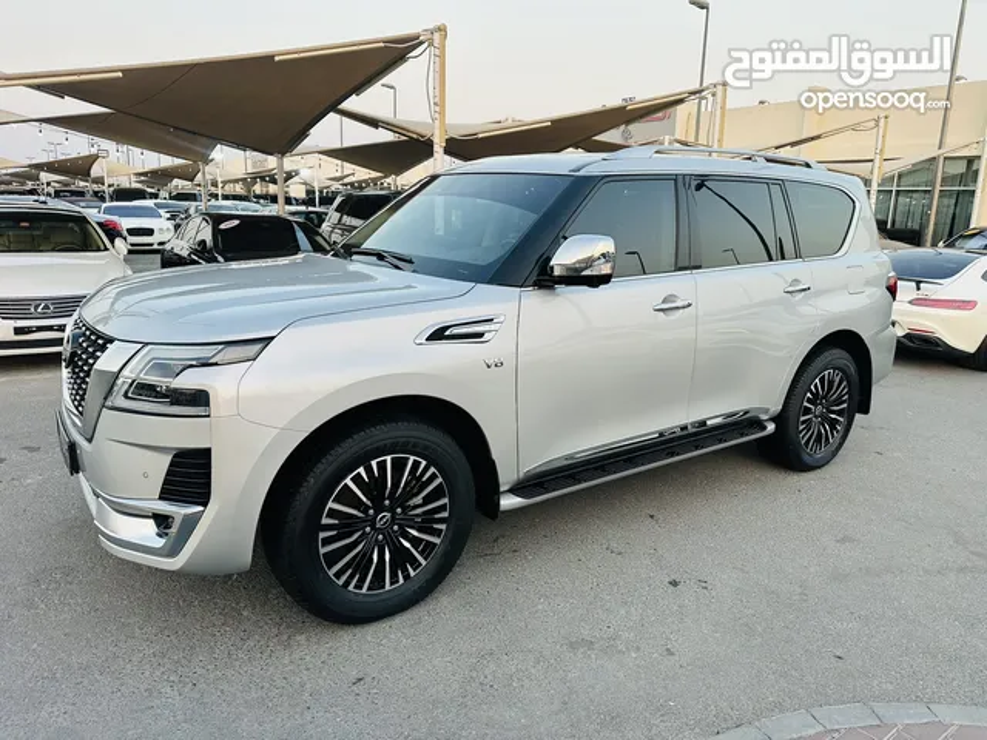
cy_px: 370
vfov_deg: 56.8
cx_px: 494
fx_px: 684
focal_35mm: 24
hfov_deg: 71.6
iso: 50
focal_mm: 6.86
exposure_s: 1/124
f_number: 1.78
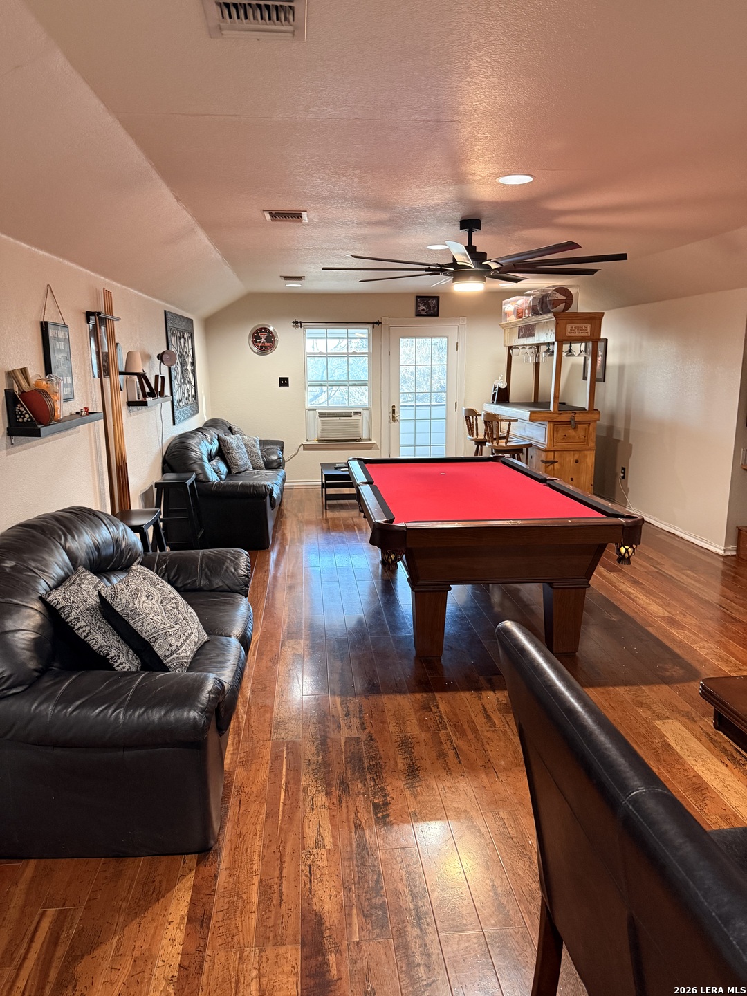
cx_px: 374
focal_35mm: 24
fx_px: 691
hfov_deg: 56.8
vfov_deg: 71.6
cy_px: 498
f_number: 1.78
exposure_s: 1/40
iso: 640
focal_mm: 6.76
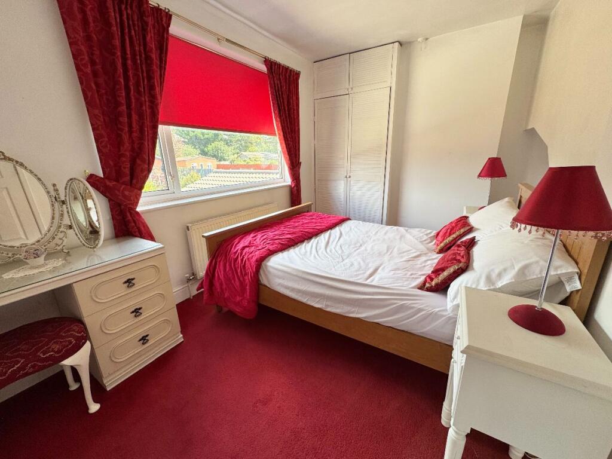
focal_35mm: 14
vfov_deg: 85.7
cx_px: 306
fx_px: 248
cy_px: 230
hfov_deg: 102.1
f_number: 2.2
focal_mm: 2.22
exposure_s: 1/99
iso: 50
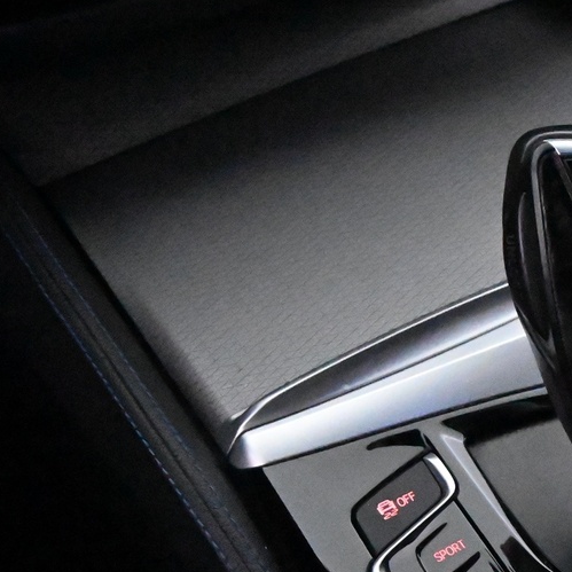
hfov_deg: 8.4
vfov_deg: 8.4
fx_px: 3870
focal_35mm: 207
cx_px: 719
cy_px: 518
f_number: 11
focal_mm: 50
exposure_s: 1/80
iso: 25600
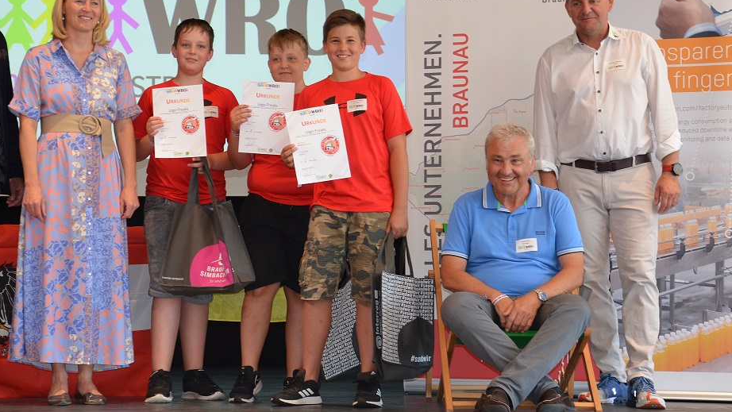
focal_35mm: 88
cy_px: 187
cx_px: 283
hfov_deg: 24.1
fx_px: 1708
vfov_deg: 13.8
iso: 500
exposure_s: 1/60
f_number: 4.8
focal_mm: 42
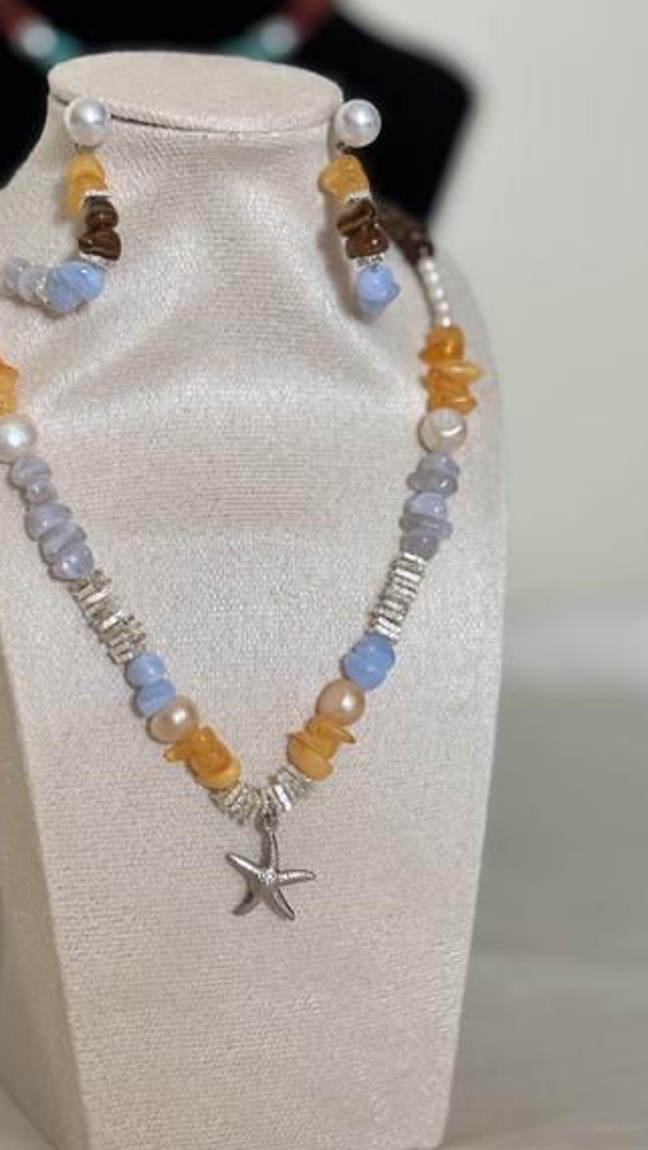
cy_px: 607
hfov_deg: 20.0
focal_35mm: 60
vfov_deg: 34.9
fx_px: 1831
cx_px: 245
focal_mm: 5.96
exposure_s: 1/121
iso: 50
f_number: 1.6
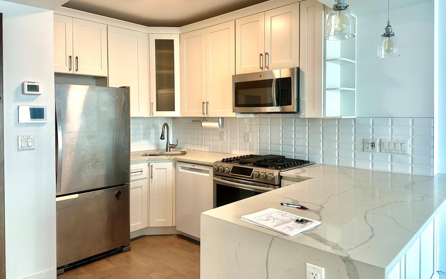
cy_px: 118
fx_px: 316
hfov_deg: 70.4
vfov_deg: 47.4
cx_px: 224
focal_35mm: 26
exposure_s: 1/120
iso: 200
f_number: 1.78
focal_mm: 6.86
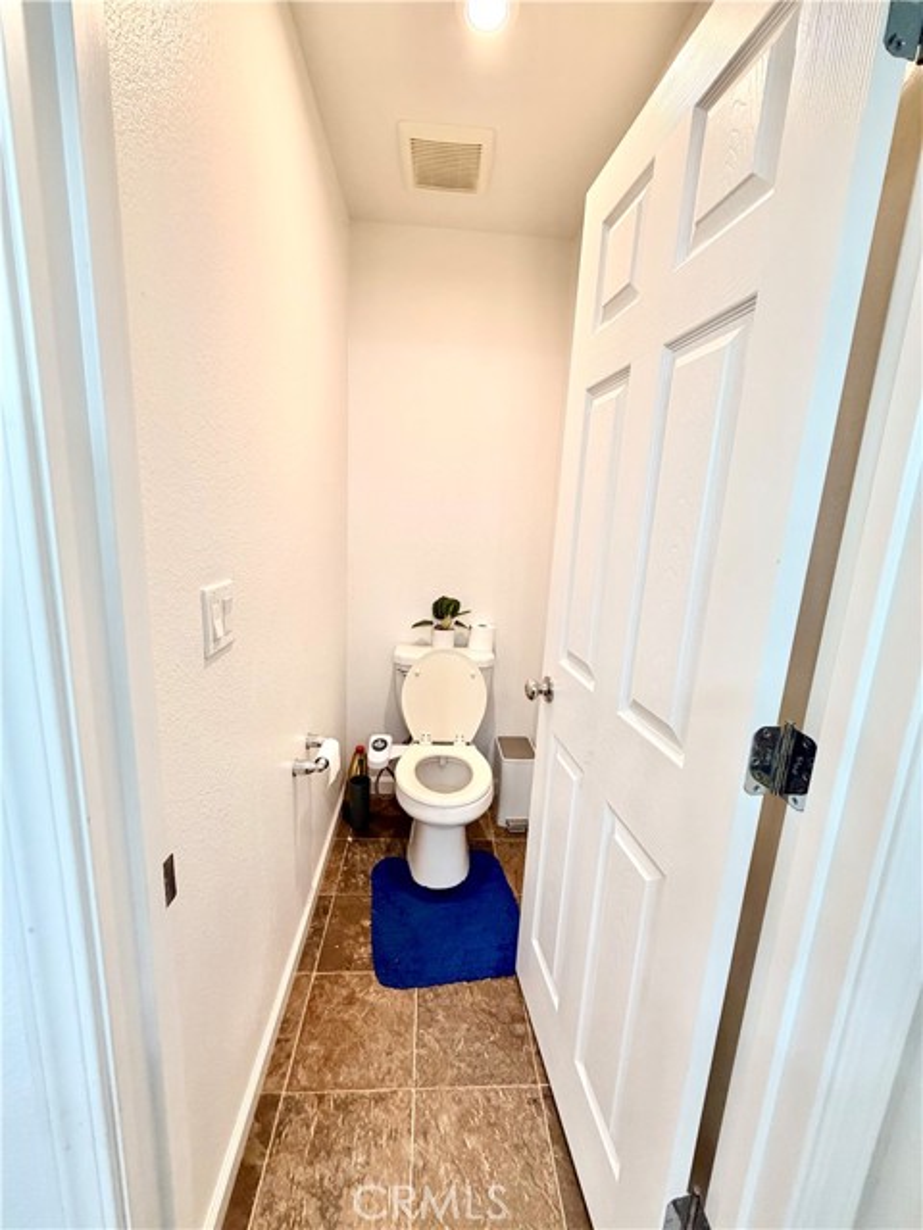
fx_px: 498
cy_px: 615
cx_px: 462
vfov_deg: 102.1
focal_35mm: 14
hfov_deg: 85.7
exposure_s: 1/120
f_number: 2.2
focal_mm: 2.22
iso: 250
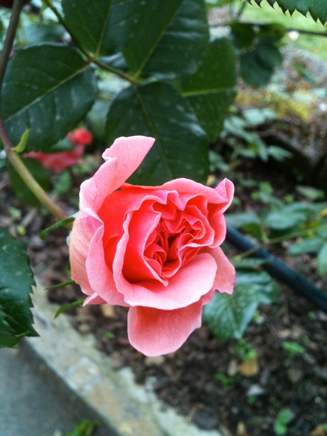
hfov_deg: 40.7
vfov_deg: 52.6
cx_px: 164
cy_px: 218
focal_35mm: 35
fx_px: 441
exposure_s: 1/20
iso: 64
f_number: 2.8
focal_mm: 3.85
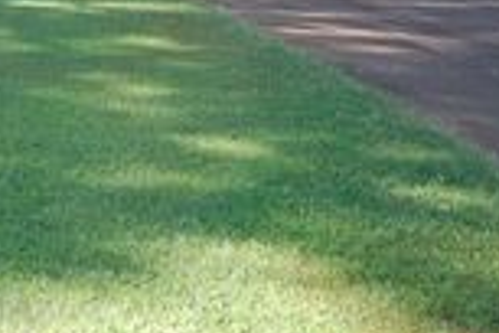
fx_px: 1358
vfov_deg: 13.4
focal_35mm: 98
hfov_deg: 19.2
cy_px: -124
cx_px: -153
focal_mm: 20
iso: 400
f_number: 8
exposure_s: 1/80
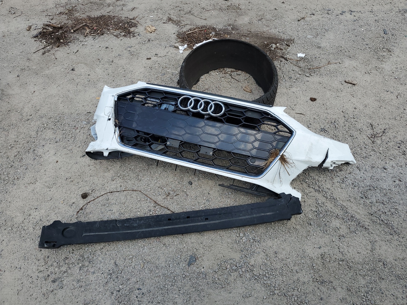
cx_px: 204
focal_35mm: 26
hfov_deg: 67.3
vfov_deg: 53.1
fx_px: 306
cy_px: 152
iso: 50
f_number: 1.5
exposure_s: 1/2500
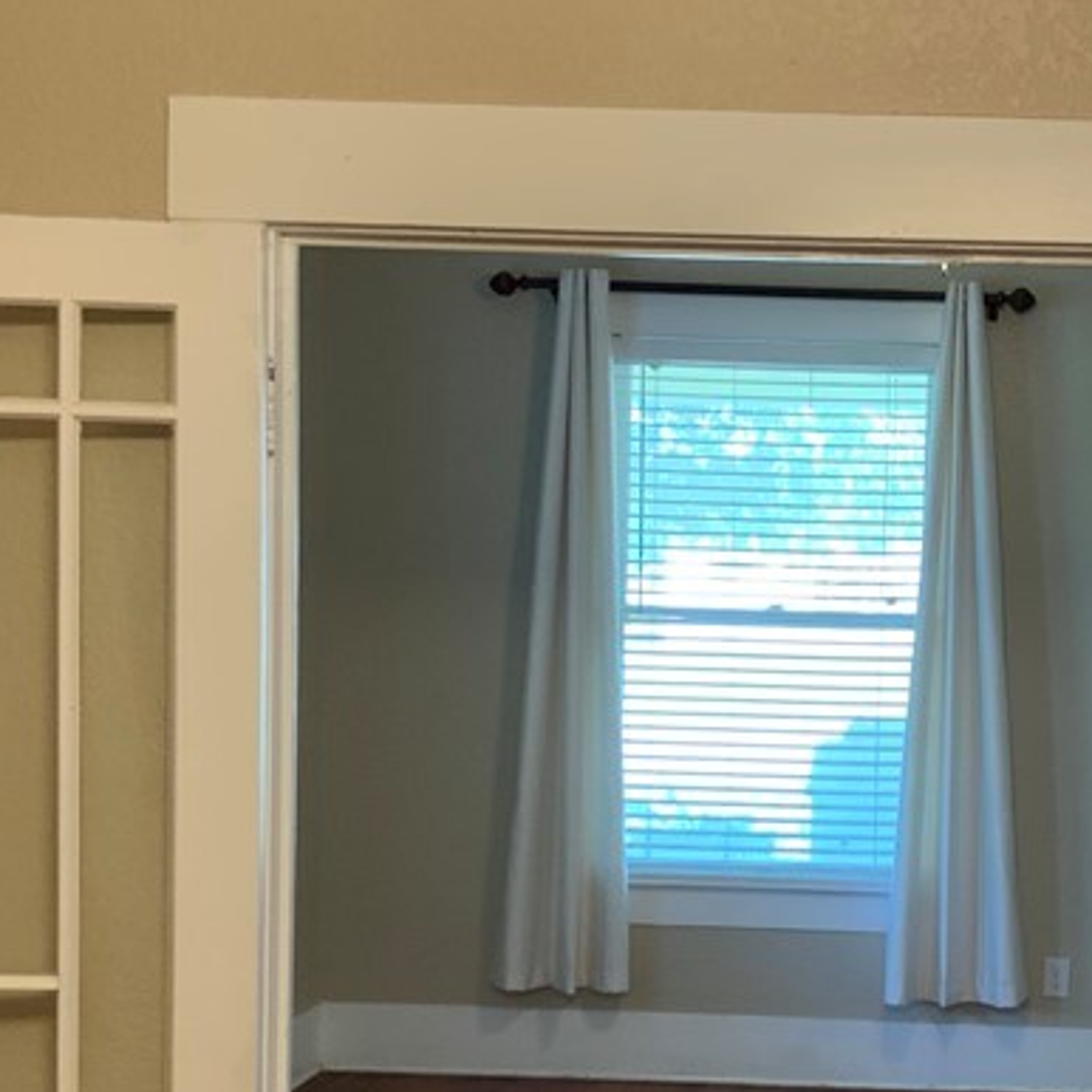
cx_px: 970
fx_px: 2427
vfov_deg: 25.2
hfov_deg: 24.7
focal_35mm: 68
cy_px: 744
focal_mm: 3
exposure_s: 1/60
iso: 125
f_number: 1.8
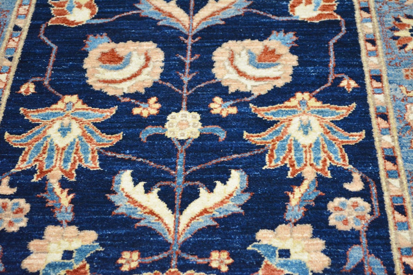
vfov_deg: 16.6
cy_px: 138
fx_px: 946
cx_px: 206
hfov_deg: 24.6
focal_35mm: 82
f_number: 5.6
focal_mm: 55
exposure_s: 1/30
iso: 1600
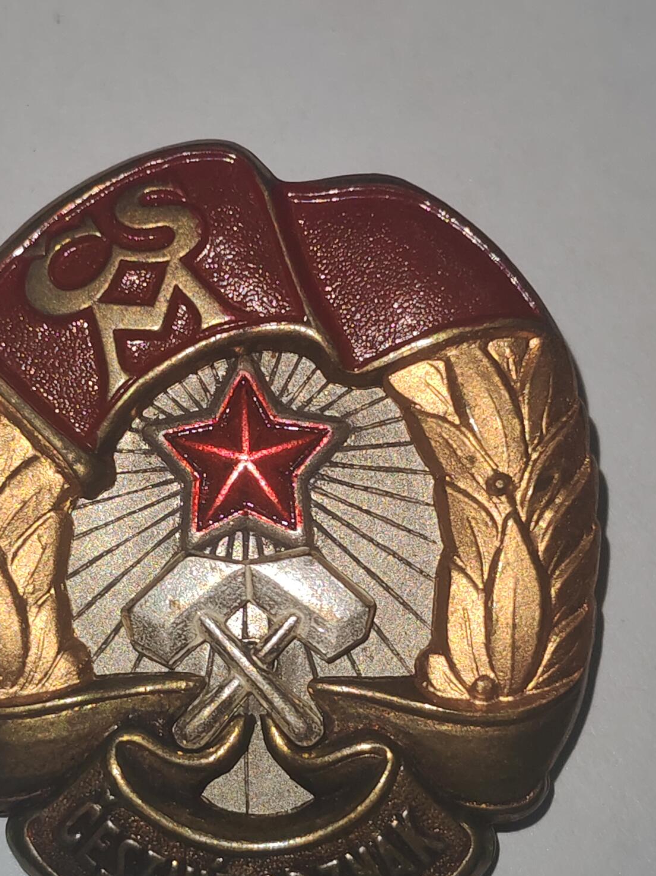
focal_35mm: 83
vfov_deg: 23.5
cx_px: 263
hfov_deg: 17.8
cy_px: 525
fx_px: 2098
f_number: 1.95
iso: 50
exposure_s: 1/110
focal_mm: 5.52
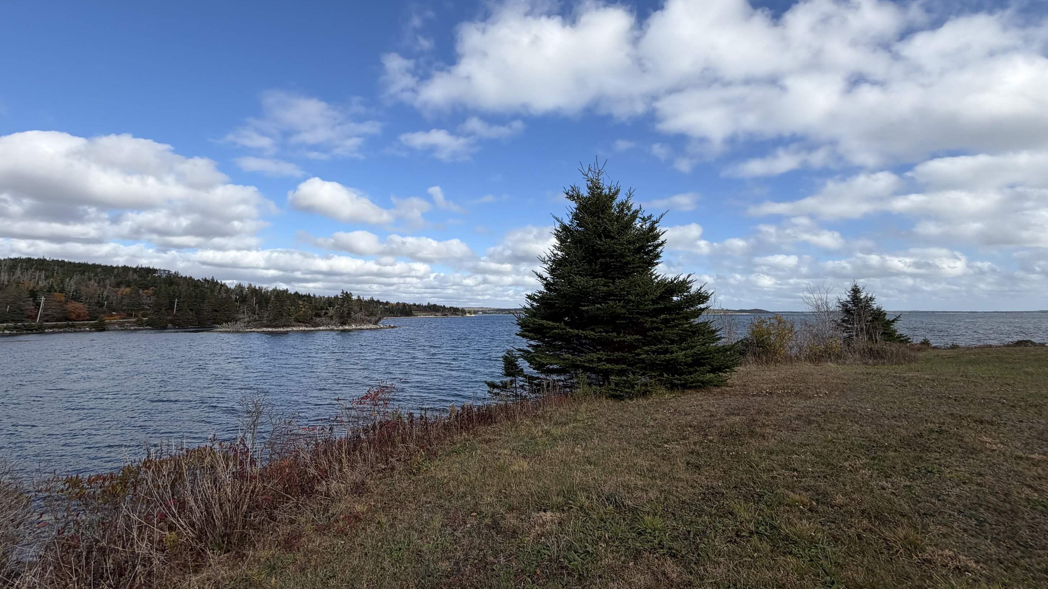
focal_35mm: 16
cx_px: 505
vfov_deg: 66.6
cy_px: 244
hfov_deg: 99.3
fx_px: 445
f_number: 2.2
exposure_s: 1/1017
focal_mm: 2.22
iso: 20
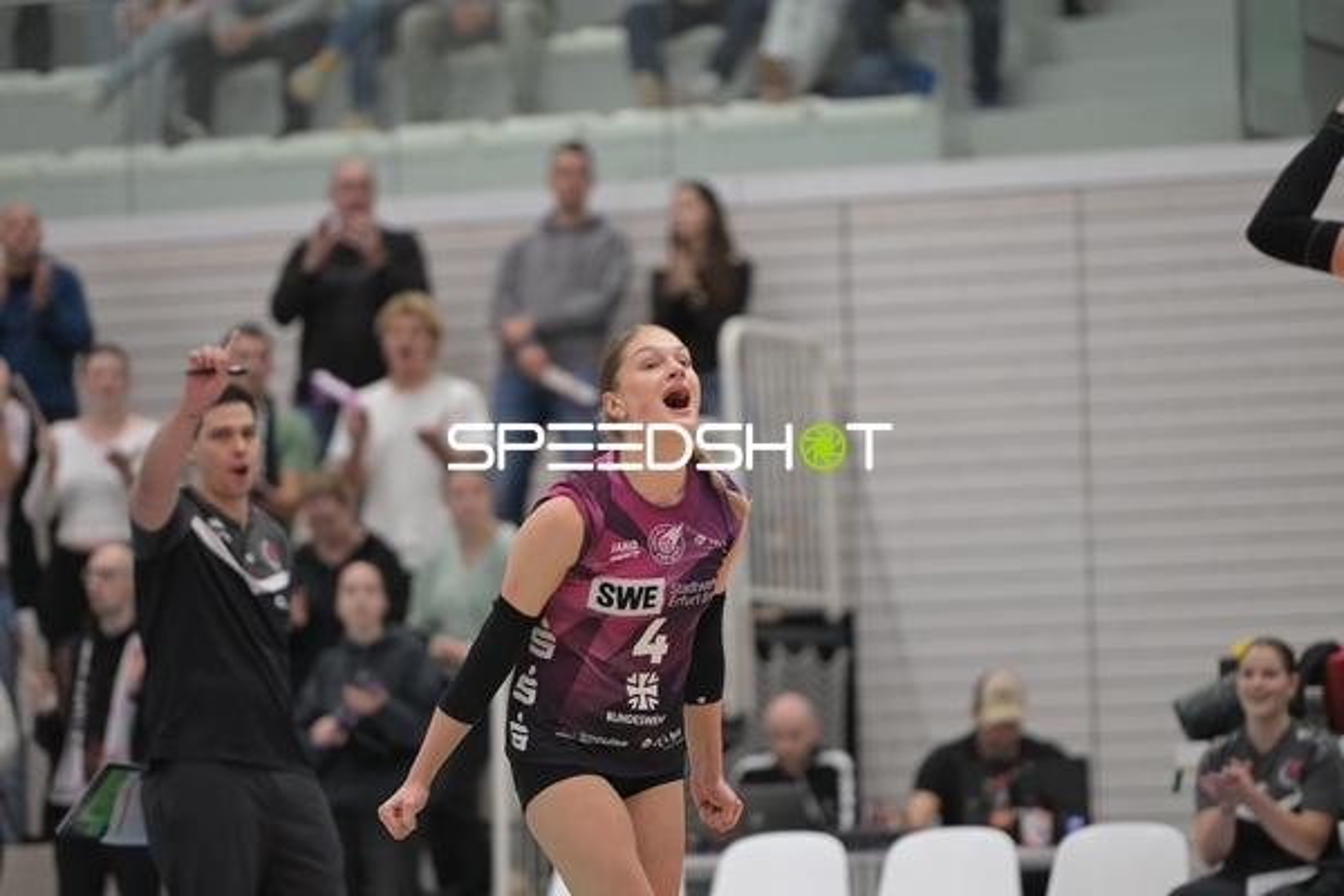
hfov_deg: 10.3
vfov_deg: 6.9
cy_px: 448
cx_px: 672
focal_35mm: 200
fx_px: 7466
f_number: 2.8
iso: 2000
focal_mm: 200
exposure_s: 1/500
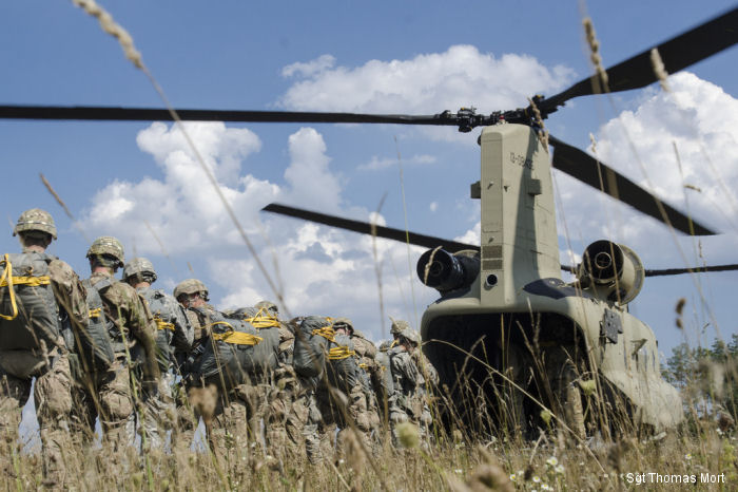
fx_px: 1076
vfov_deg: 25.7
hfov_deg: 37.9
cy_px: 246
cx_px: 369
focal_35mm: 52
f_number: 11
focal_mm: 35
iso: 400
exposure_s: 1/640
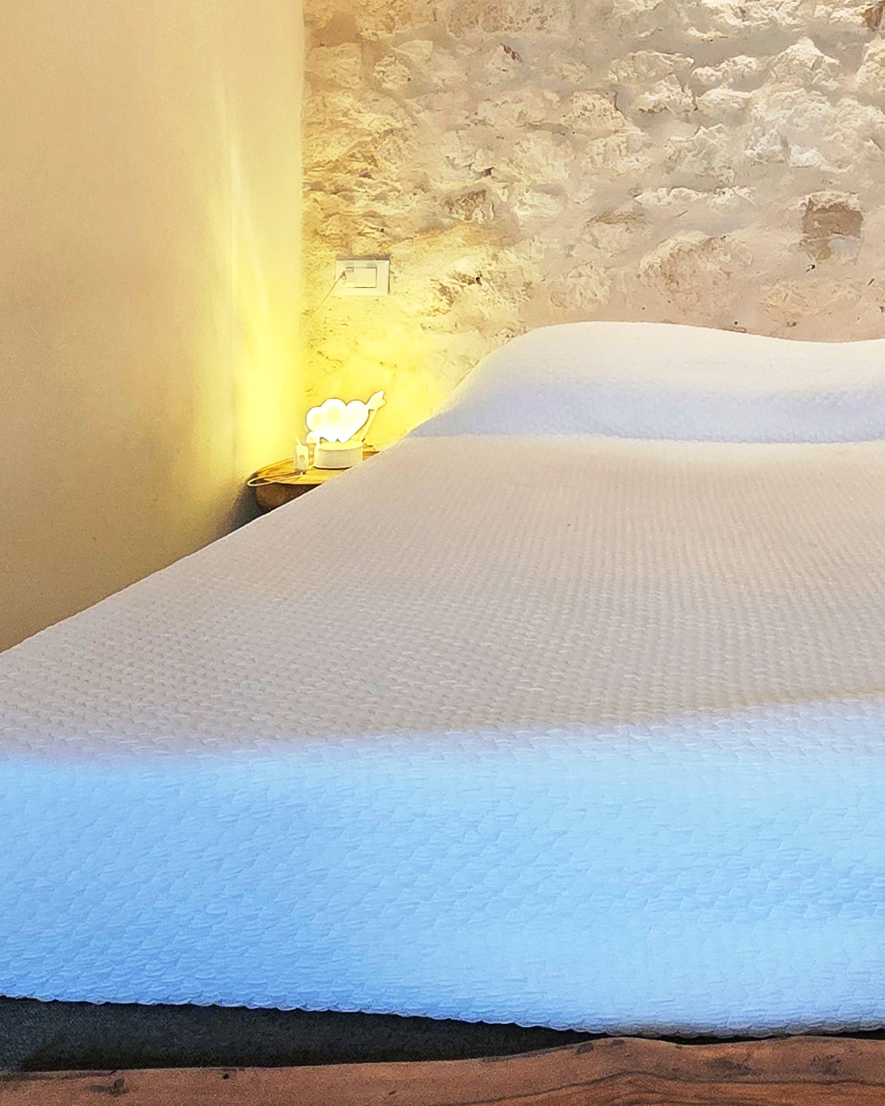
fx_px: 1212
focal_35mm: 37
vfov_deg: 45.2
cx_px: 829
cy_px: 139
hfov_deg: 37.0
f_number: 2.2
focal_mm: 2.2
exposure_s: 1/50
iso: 1000
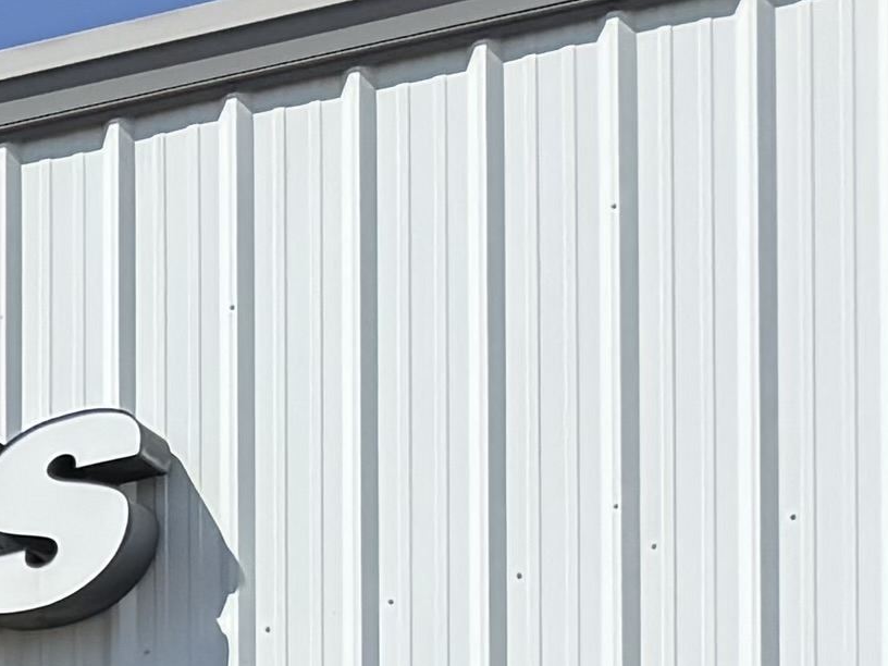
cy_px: 1999
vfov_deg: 7.7
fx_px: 4310
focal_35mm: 168
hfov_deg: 8.8
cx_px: -2068
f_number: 1.78
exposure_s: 1/4167
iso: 80
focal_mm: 6.76
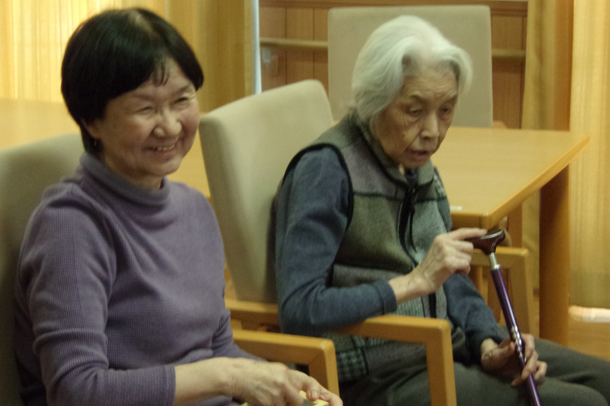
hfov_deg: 21.2
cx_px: 337
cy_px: 223
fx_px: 1626
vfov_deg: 14.2
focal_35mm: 96
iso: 400
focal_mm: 12.5
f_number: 4.9
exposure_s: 1/23
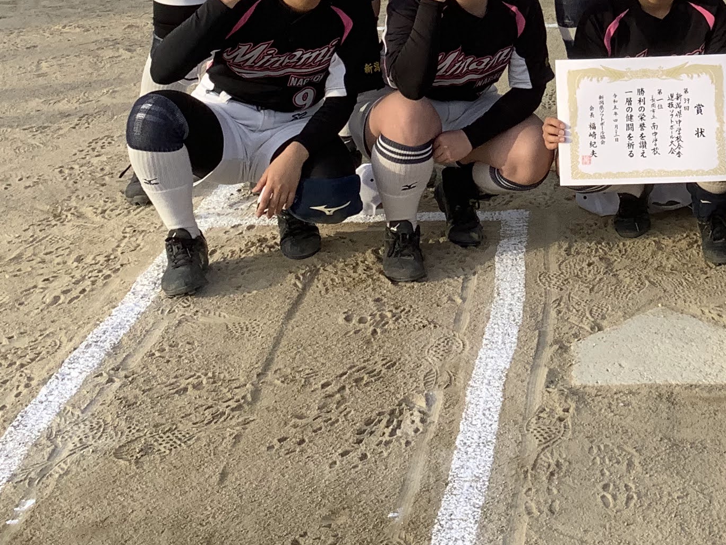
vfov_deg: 18.9
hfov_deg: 25.7
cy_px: -92
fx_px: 1552
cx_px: 620
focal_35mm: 74
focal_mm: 3.3
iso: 25
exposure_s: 1/485
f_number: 2.4
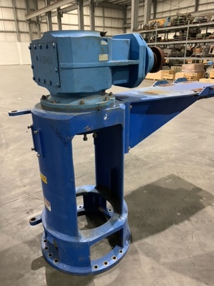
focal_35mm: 26
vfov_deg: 67.3
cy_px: 143
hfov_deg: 53.0
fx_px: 214
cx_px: 107
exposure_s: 1/30
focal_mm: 4.25
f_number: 1.8
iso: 500
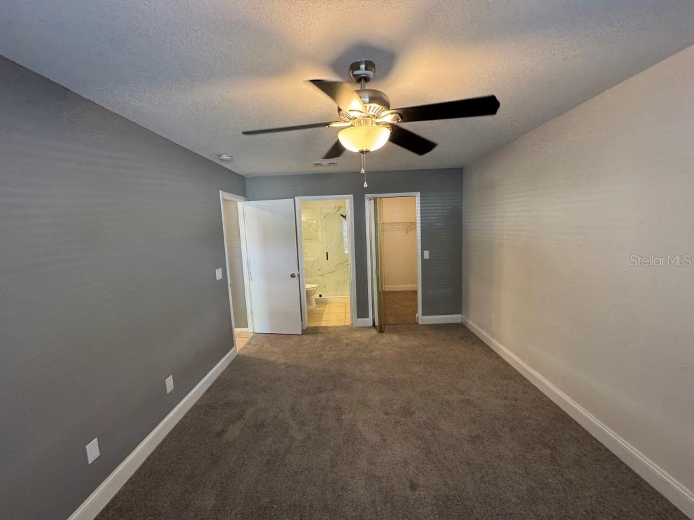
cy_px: 260
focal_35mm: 14
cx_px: 347
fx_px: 281
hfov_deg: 102.1
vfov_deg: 85.7
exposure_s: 1/60
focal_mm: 2.22
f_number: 2.2
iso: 250
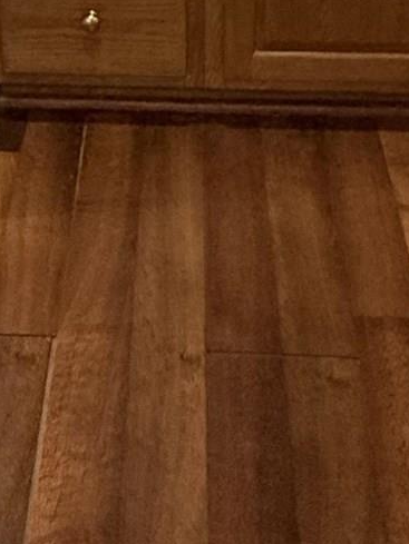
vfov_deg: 22.2
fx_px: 1039
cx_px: 119
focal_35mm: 66
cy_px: -343
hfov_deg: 22.1
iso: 500
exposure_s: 1/60
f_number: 2.2
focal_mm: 2.22
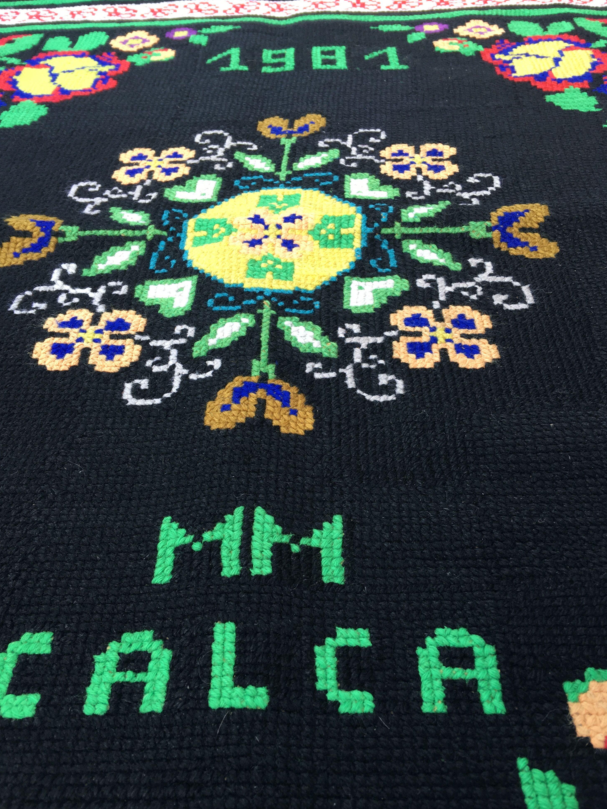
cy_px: 418
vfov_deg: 60.0
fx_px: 701
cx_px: 312
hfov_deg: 46.8
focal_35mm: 30
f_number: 2.2
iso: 32
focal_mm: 4.15
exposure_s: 1/100
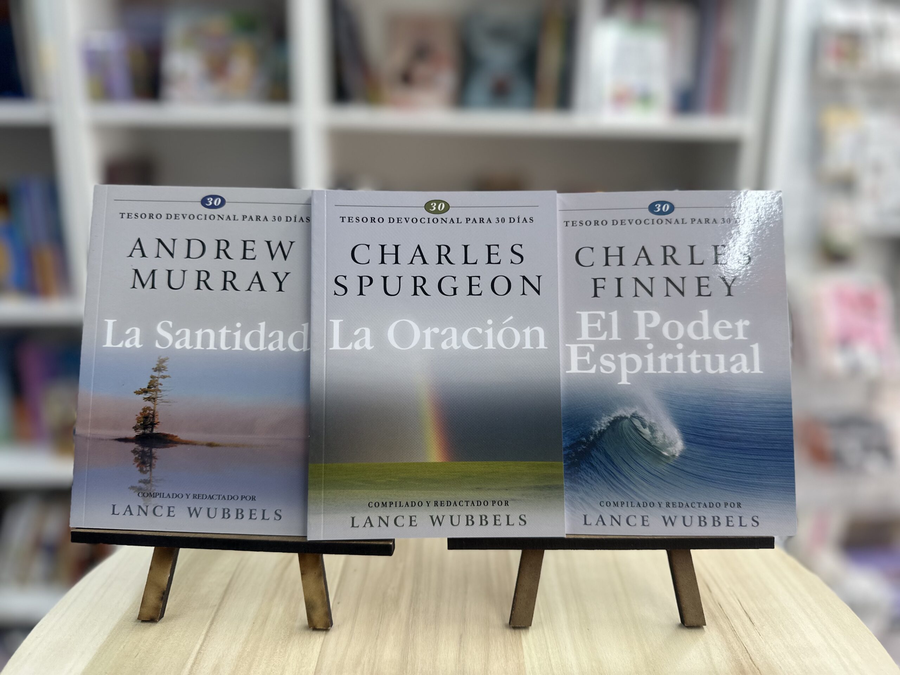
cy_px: 338
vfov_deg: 56.8
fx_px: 624
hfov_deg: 71.6
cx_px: 450
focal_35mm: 24
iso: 100
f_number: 1.78
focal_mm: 6.86
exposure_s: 1/120
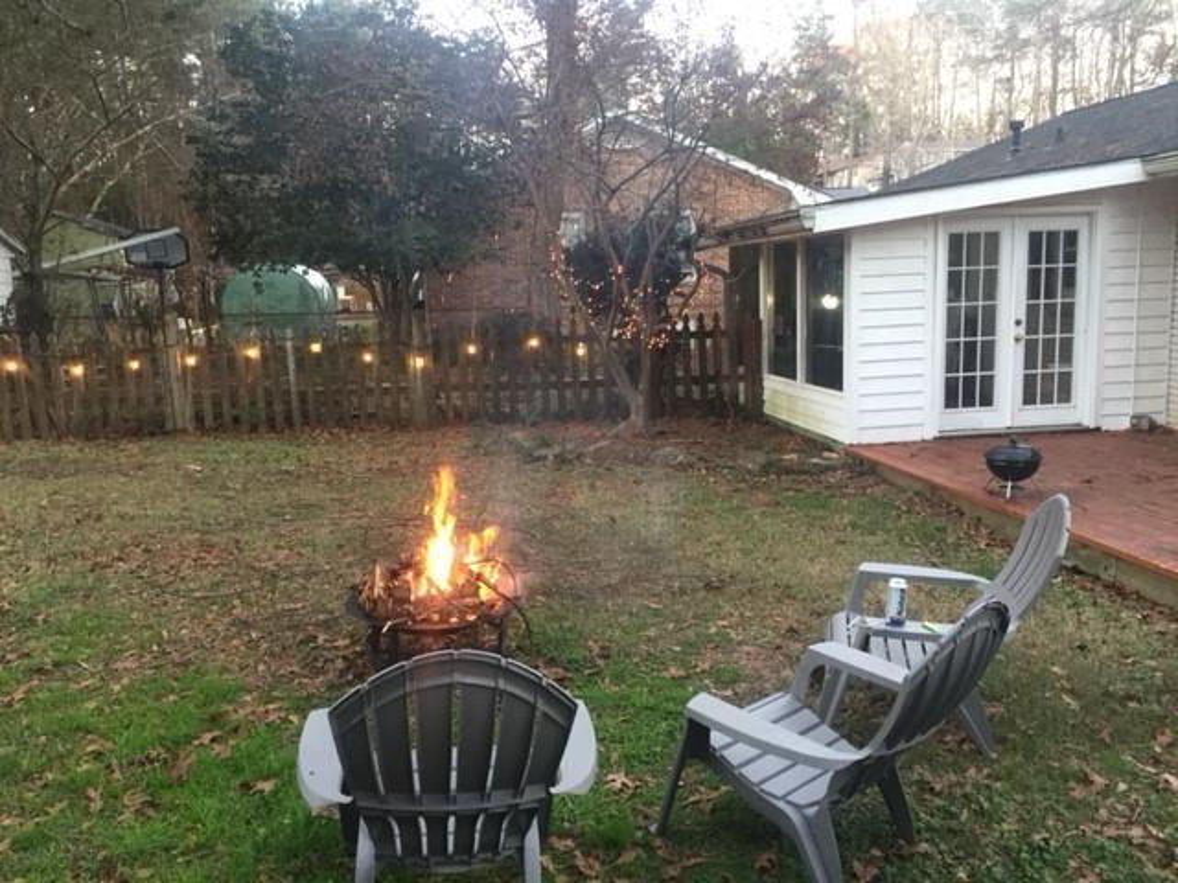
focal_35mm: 29
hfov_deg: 61.7
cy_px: 442
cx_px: 589
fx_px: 987
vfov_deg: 48.2
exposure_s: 1/30
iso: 100
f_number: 2.2
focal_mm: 4.15
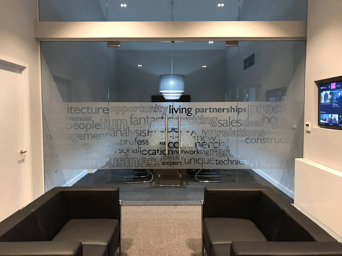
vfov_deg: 49.7
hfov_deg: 63.4
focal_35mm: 28
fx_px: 277
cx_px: 171
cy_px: 128
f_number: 1.8
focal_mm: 3.99
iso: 80
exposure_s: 1/17
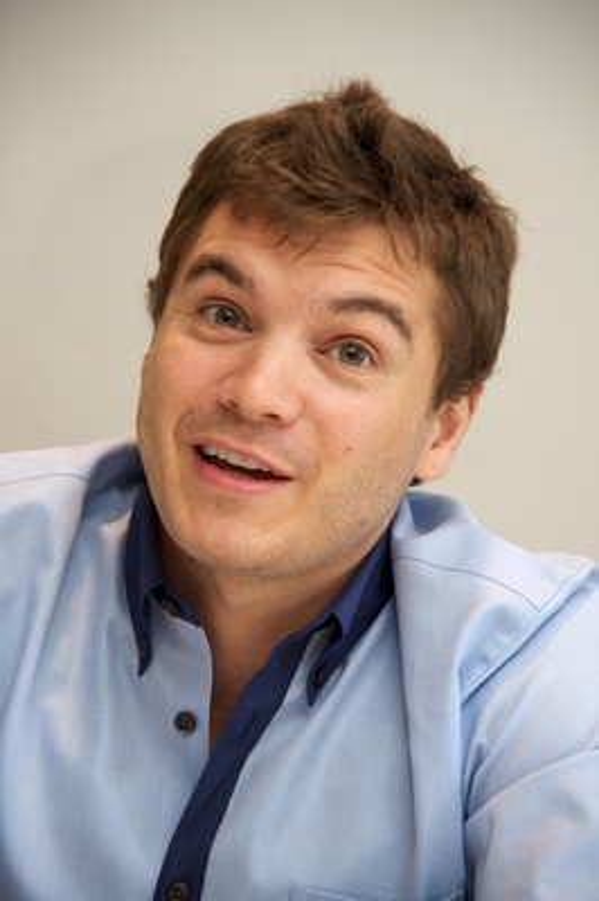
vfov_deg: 10.3
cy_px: 450
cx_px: 300
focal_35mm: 200
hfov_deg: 6.9
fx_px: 5000
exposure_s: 1/60
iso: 500
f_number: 7.1
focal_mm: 200
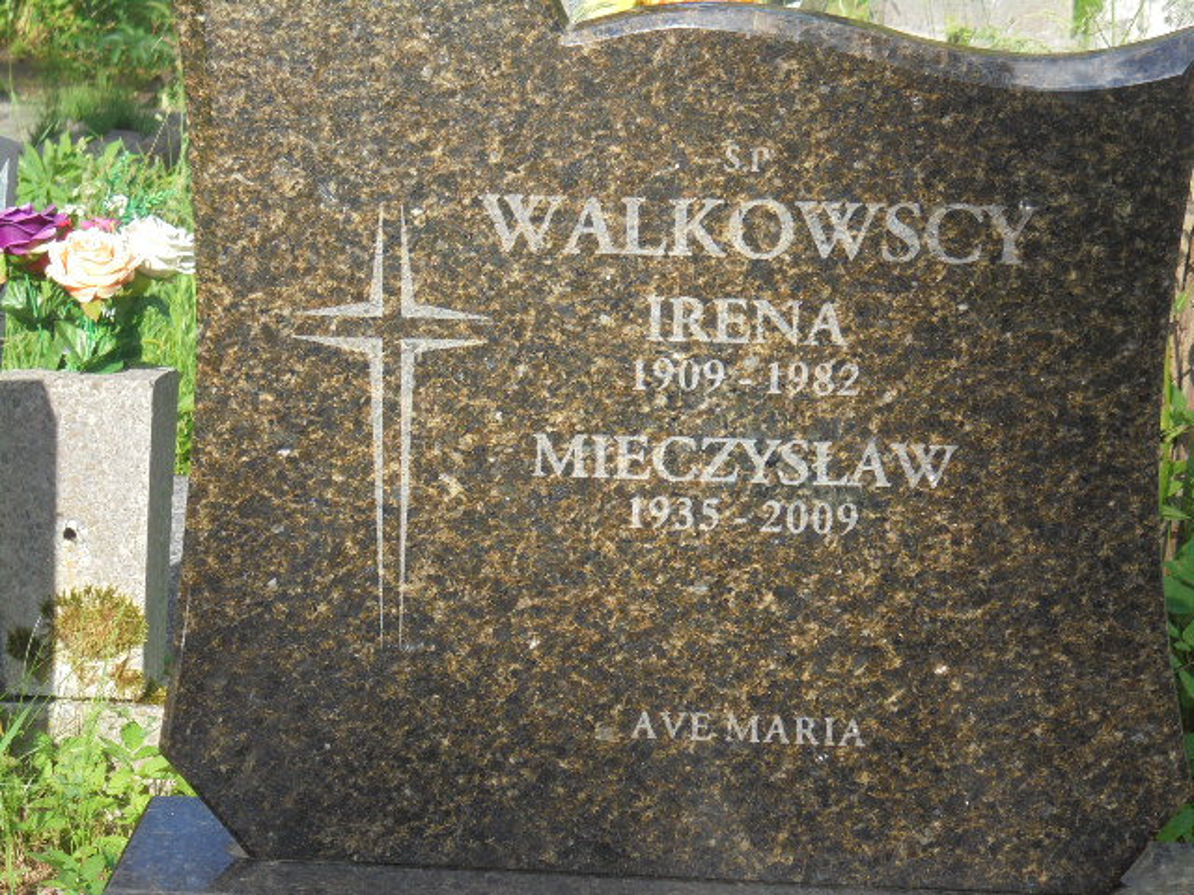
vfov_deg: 12.1
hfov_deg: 16.1
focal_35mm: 122
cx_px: 597
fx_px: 4208
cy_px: 448
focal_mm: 21.8
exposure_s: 1/200
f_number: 5.6
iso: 100
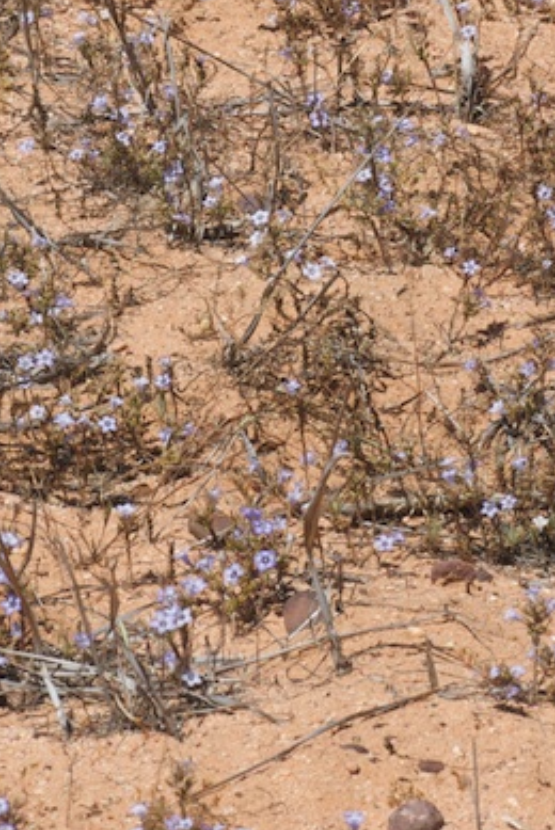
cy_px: 145
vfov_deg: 5.9
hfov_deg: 4.0
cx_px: 99
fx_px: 8010
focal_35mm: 347
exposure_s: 1/125
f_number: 16
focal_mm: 90
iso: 160
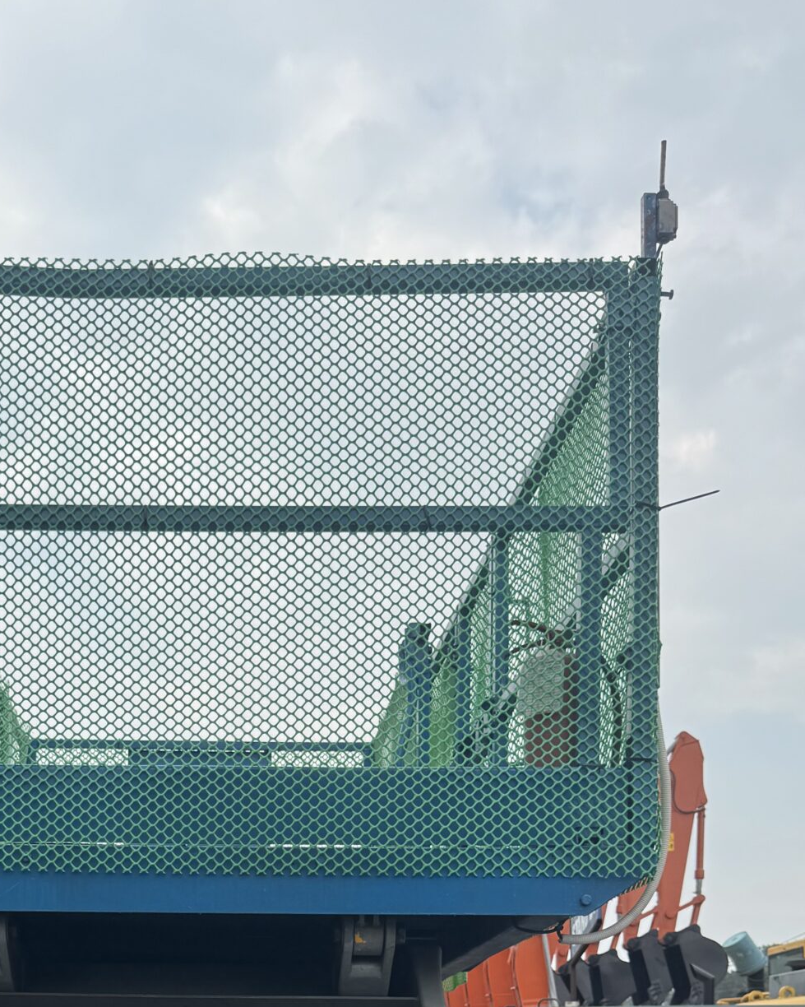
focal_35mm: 49
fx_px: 1459
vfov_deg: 34.4
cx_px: 187
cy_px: 1024
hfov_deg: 30.2
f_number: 1.78
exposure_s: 1/2174
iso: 80
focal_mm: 6.76
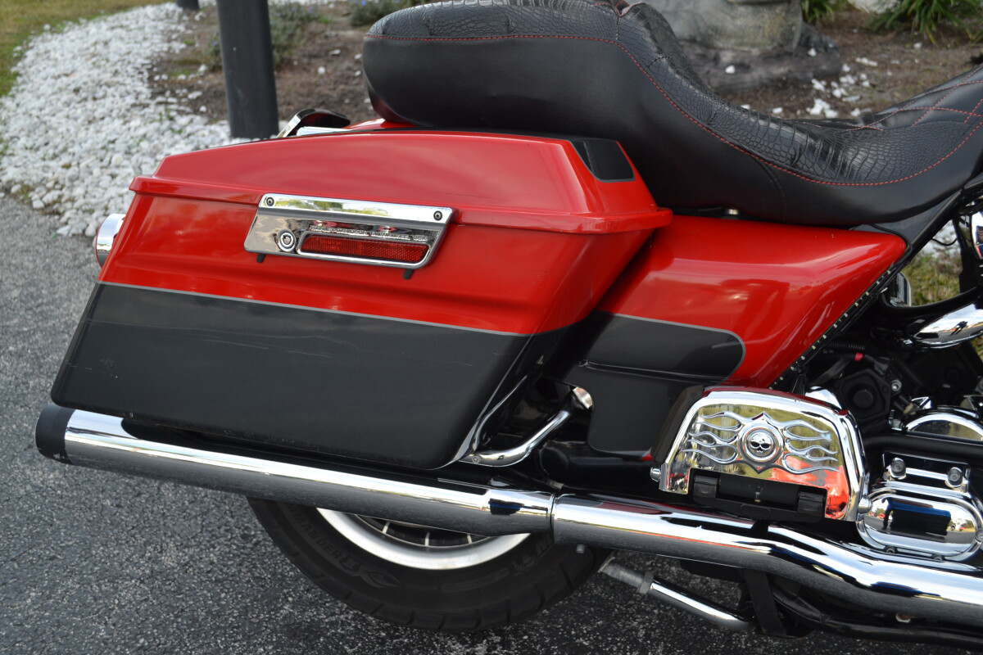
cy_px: 328
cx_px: 492
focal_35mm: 39
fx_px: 1065
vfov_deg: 34.2
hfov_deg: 49.6
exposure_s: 1/125
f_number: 5.6
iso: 110
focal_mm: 26
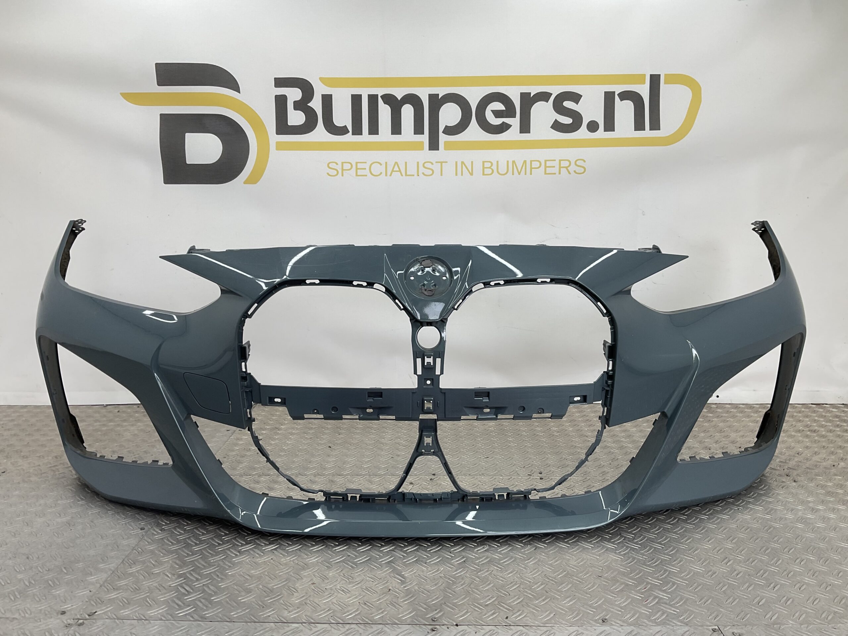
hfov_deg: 61.7
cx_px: 424
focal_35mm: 29
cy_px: 318
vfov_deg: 48.2
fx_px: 710
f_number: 1.8
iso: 16
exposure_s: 1/144
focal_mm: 3
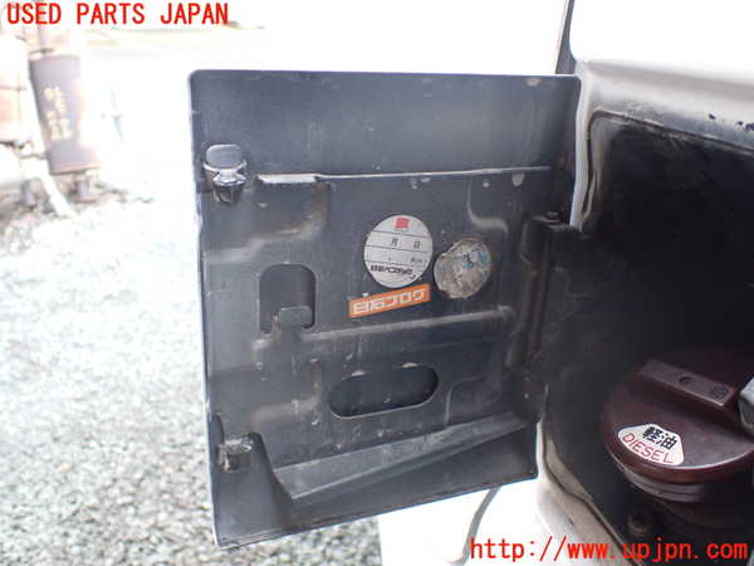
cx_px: 377
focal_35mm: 30
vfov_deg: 46.8
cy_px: 283
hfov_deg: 60.0
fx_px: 653
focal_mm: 5.4
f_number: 2.3
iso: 320
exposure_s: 1/125
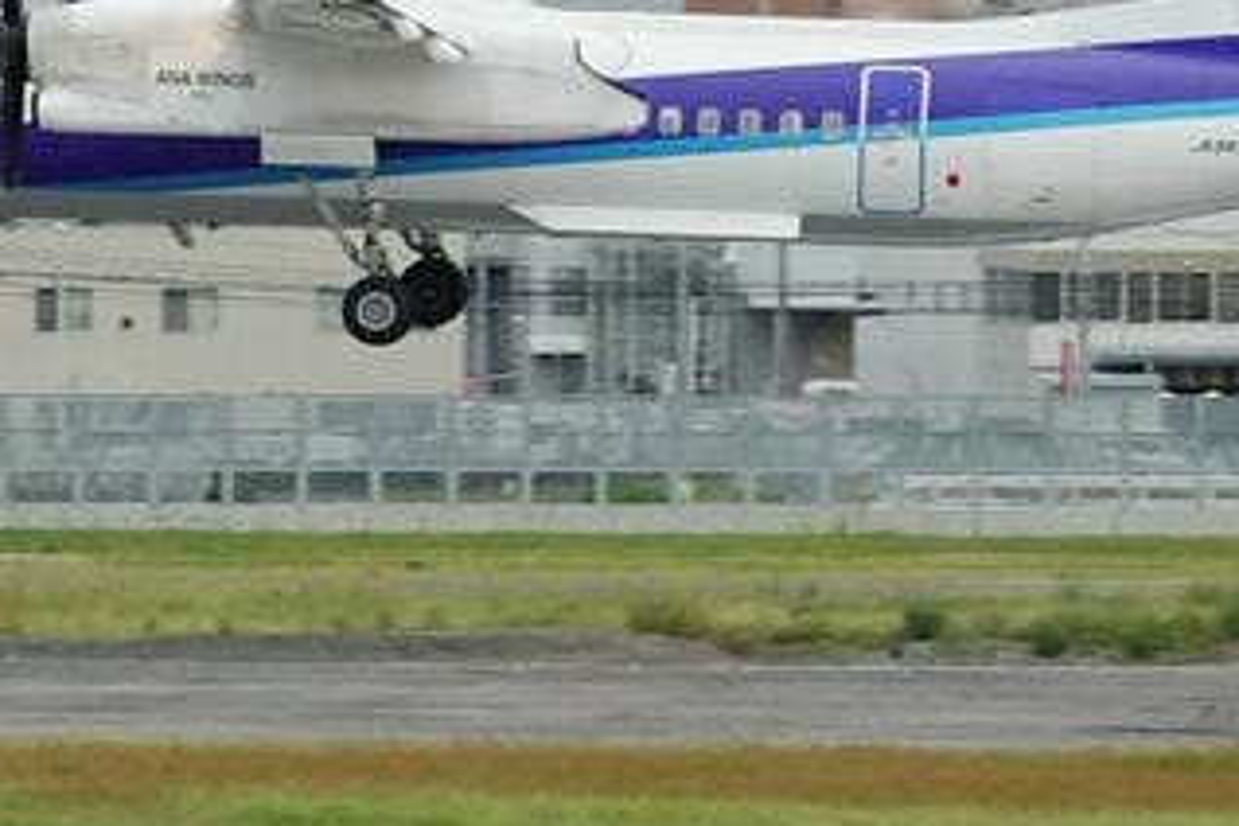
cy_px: 405
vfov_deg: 1.8
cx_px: 468
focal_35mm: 755
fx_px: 25983
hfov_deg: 2.7
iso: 1250
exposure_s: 1/640
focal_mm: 72
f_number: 4.5
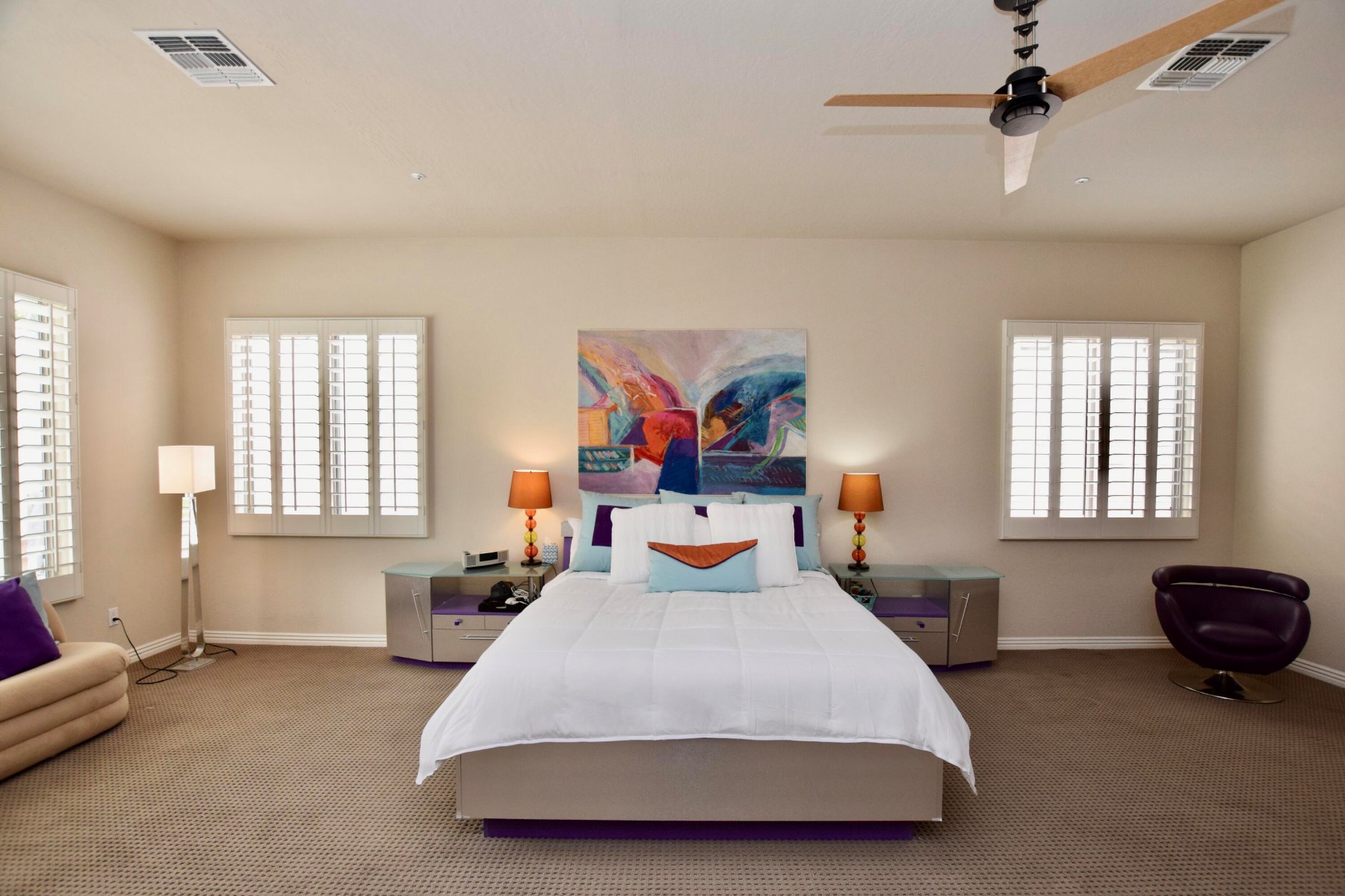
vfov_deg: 77.3
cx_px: 672
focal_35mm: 15
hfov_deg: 100.4
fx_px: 560
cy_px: 448
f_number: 5.6
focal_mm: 10
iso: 640
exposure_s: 1/125
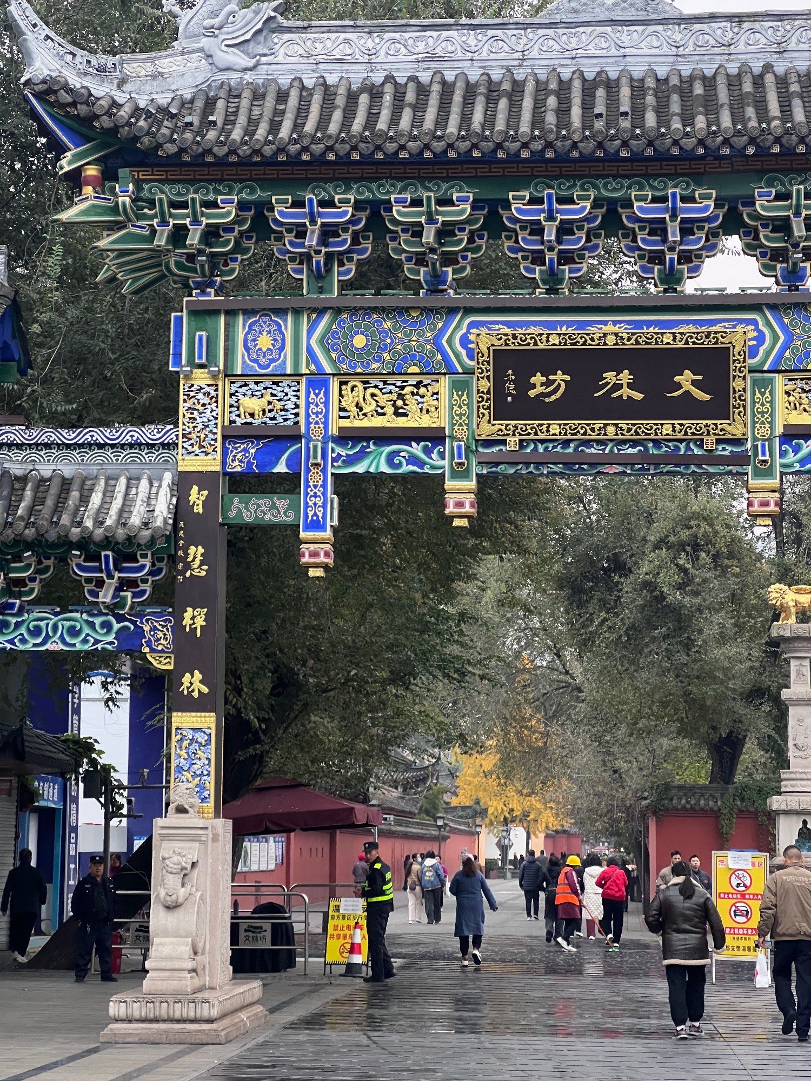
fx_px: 2405
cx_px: 406
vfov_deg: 25.3
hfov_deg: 19.1
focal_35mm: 77
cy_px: 540
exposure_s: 1/60
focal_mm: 9
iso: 250
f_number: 2.8
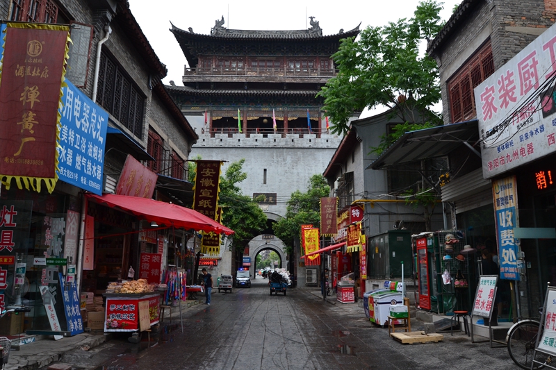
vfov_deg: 47.9
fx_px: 417
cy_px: 185
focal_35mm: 27
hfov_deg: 67.4
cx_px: 278
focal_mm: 18
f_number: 9
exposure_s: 1/125
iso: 400
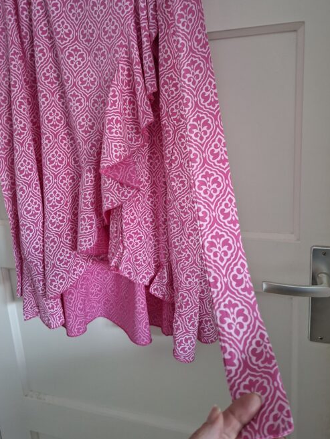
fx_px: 356
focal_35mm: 28
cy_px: 186
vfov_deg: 63.1
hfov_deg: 49.8
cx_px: 163
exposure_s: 1/25
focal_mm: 5.54
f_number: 1.8
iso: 400
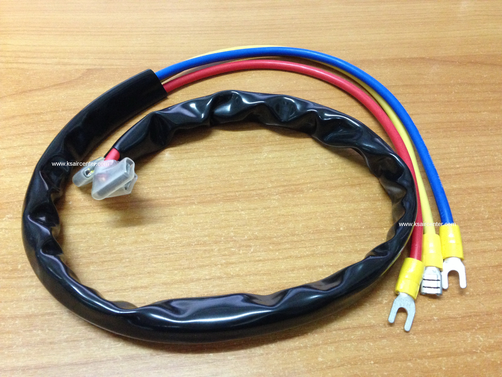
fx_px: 479
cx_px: 251
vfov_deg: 42.9
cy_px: 188
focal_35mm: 33
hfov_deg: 55.4
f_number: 2.4
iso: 400
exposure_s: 1/15
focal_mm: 4.12
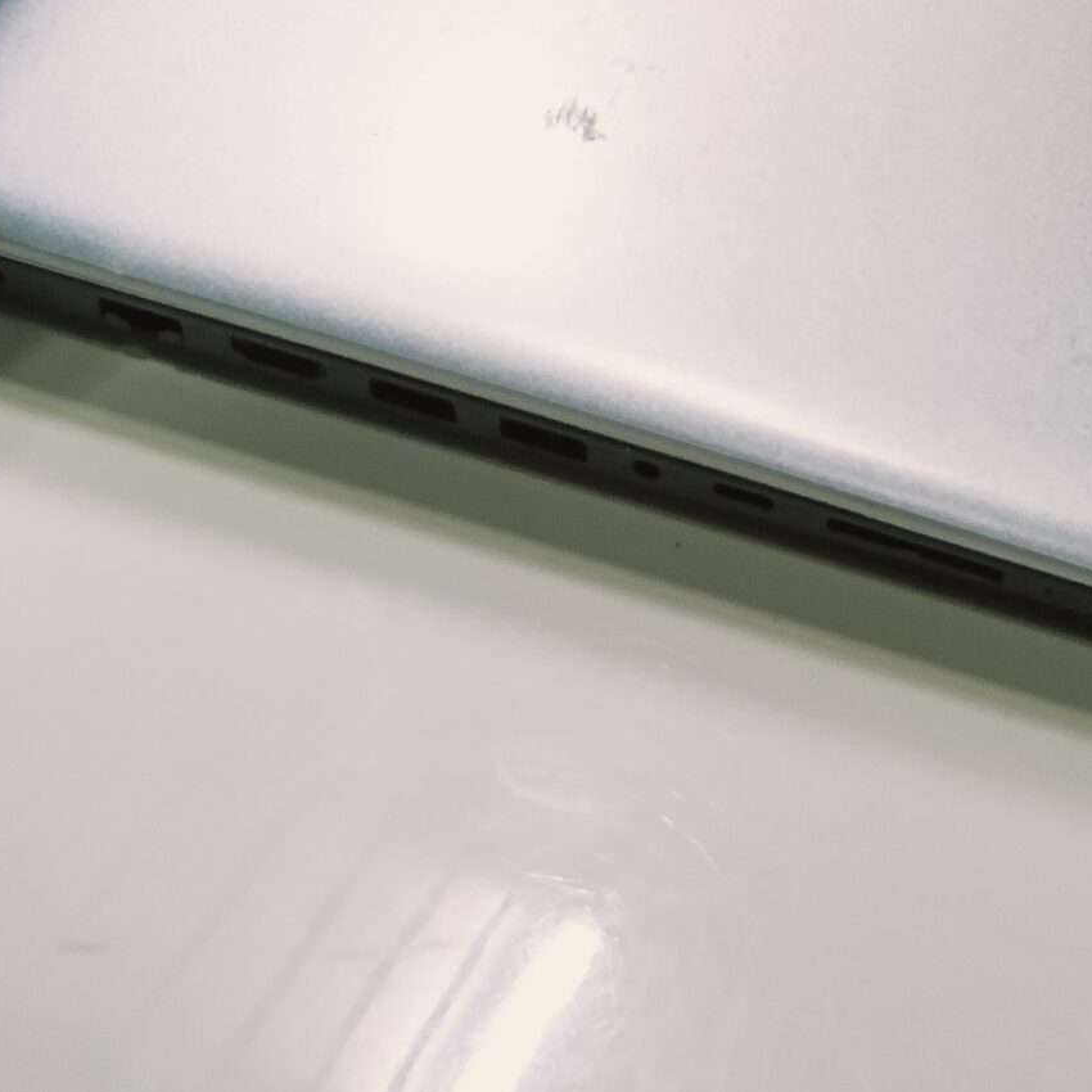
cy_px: -298
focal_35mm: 72
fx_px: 2570
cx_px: 876
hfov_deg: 23.6
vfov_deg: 21.8
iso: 160
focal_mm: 3.98
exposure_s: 1/33.3
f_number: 1.8
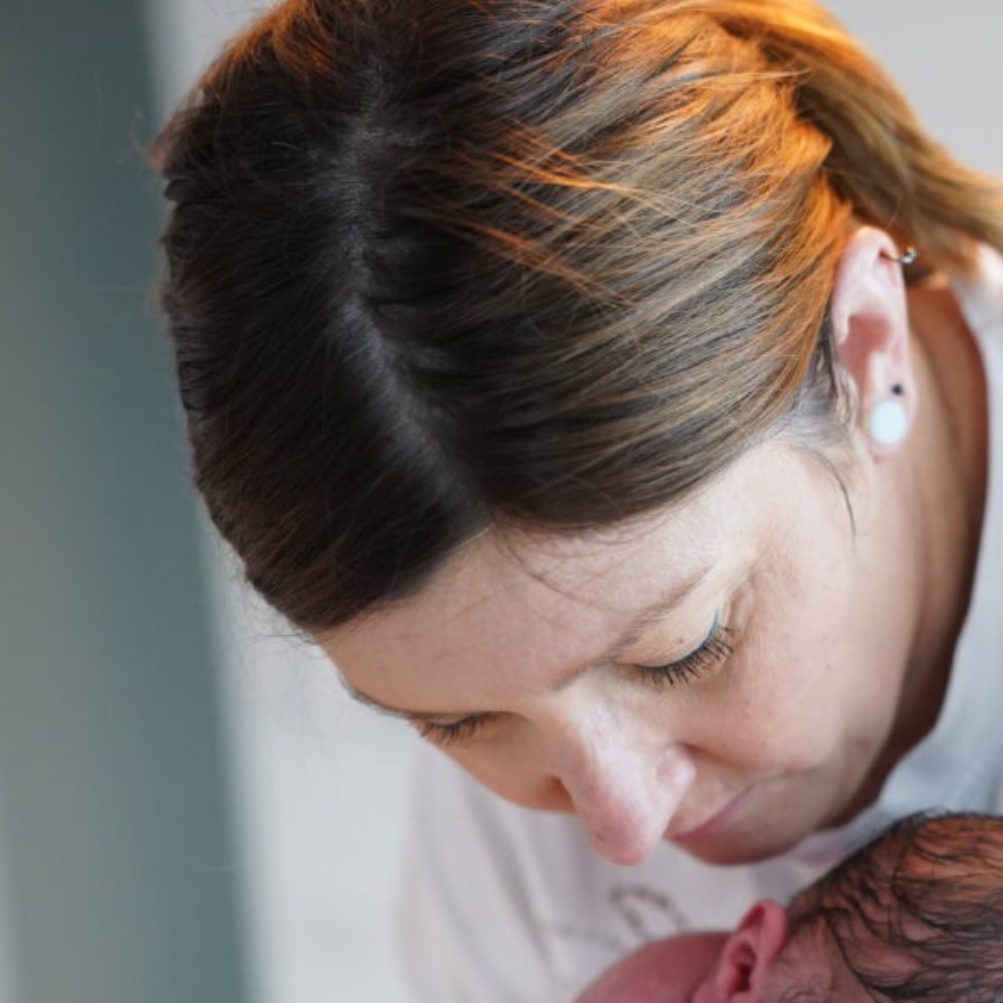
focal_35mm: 97
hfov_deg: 17.8
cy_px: 838
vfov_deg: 17.7
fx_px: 3190
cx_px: 631
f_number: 2.8
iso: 3200
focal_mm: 58.8
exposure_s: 1/200
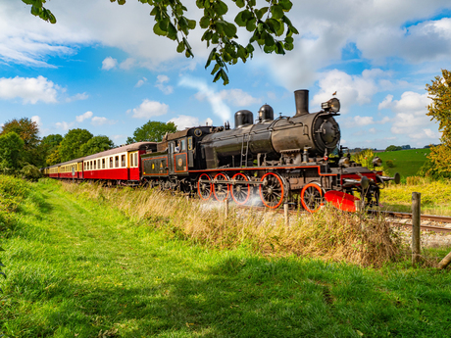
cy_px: 169
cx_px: 226
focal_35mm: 24
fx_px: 313
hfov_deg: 71.6
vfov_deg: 56.8
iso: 200
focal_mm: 12
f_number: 10
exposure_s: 1/160
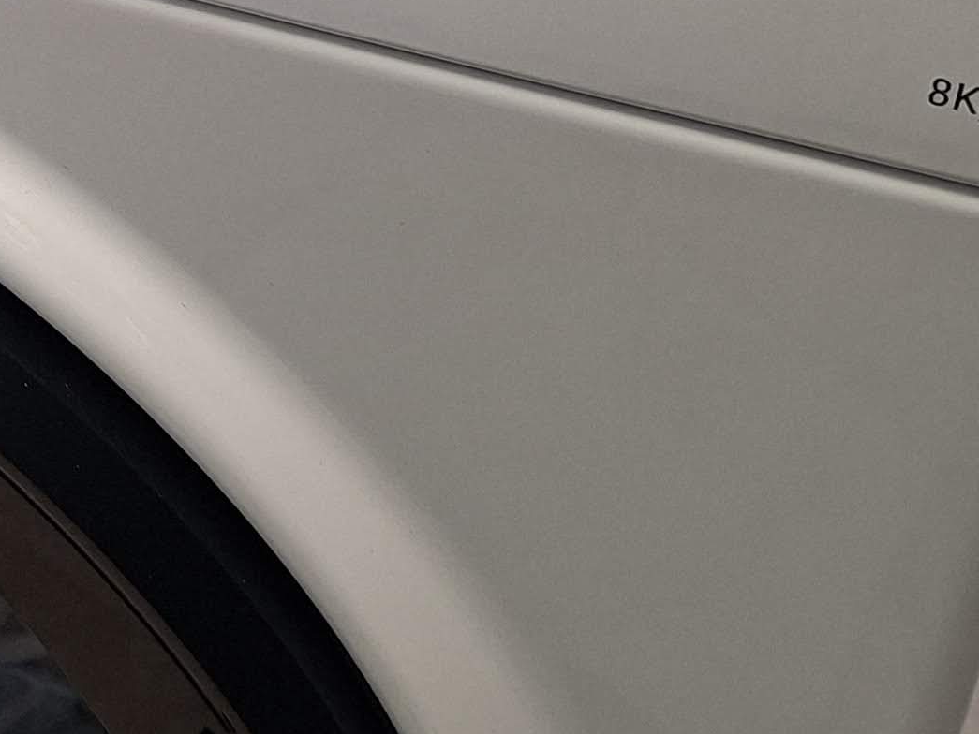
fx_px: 2489
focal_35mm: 88
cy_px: -310
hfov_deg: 20.2
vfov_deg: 15.7
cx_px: -325
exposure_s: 1/50
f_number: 1.8
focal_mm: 5.54
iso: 160
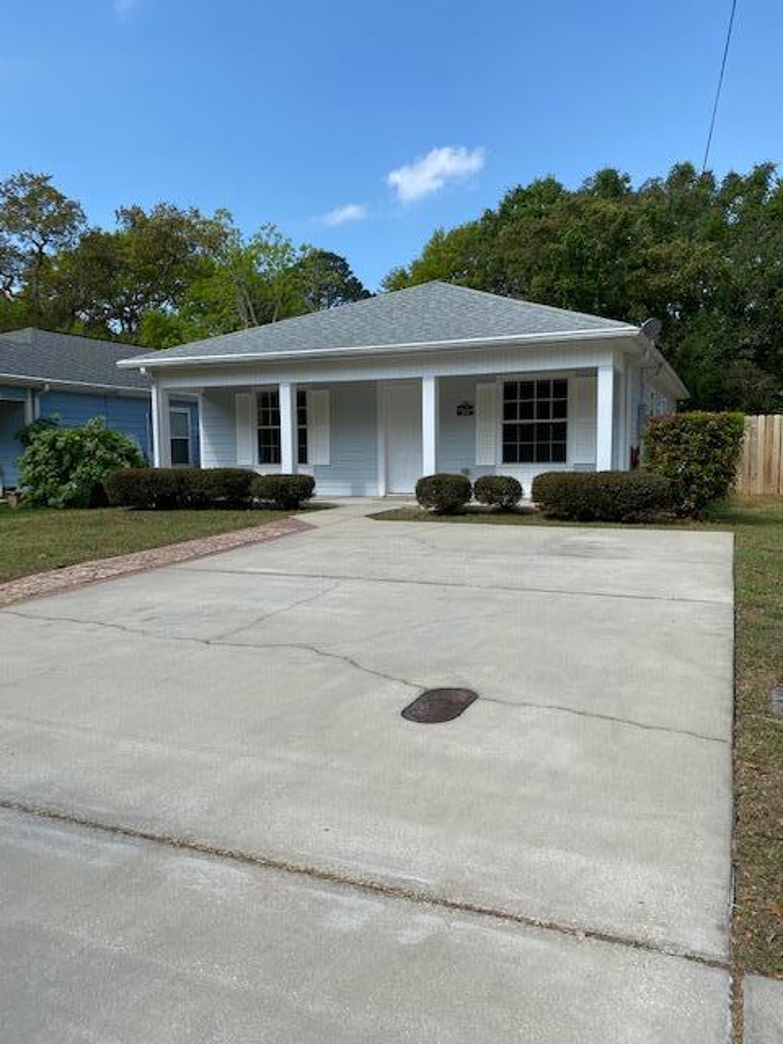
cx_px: 392
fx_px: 784
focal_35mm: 26
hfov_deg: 53.1
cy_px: 522
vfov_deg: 67.3
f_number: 1.8
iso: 32
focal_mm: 4.25
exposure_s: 1/2315
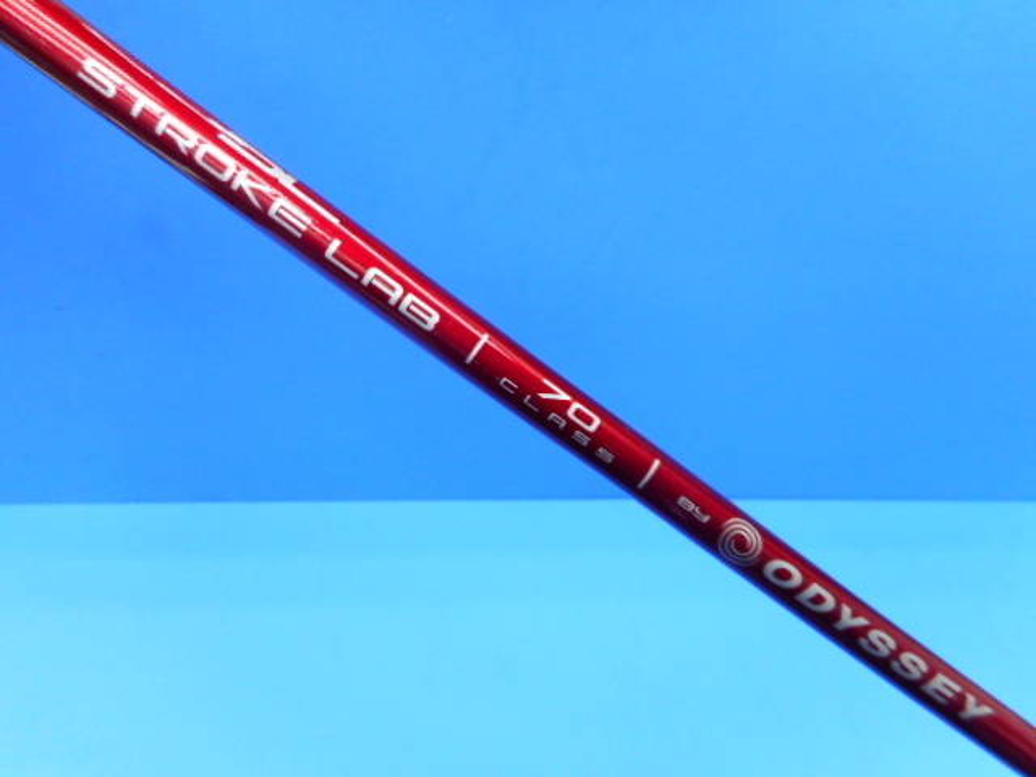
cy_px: 388
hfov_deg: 69.4
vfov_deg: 54.9
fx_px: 748
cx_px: 518
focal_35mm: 25
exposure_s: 1/30
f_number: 3.7
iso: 220
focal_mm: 4.5
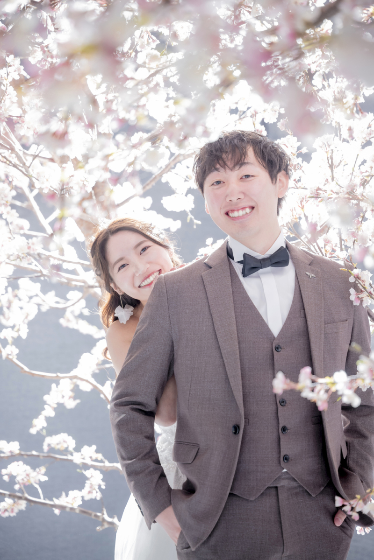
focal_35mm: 62
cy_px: 280
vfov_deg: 32.4
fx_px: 966
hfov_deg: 21.9
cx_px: 187
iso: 200
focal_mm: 62
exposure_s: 1/125
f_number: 2.8
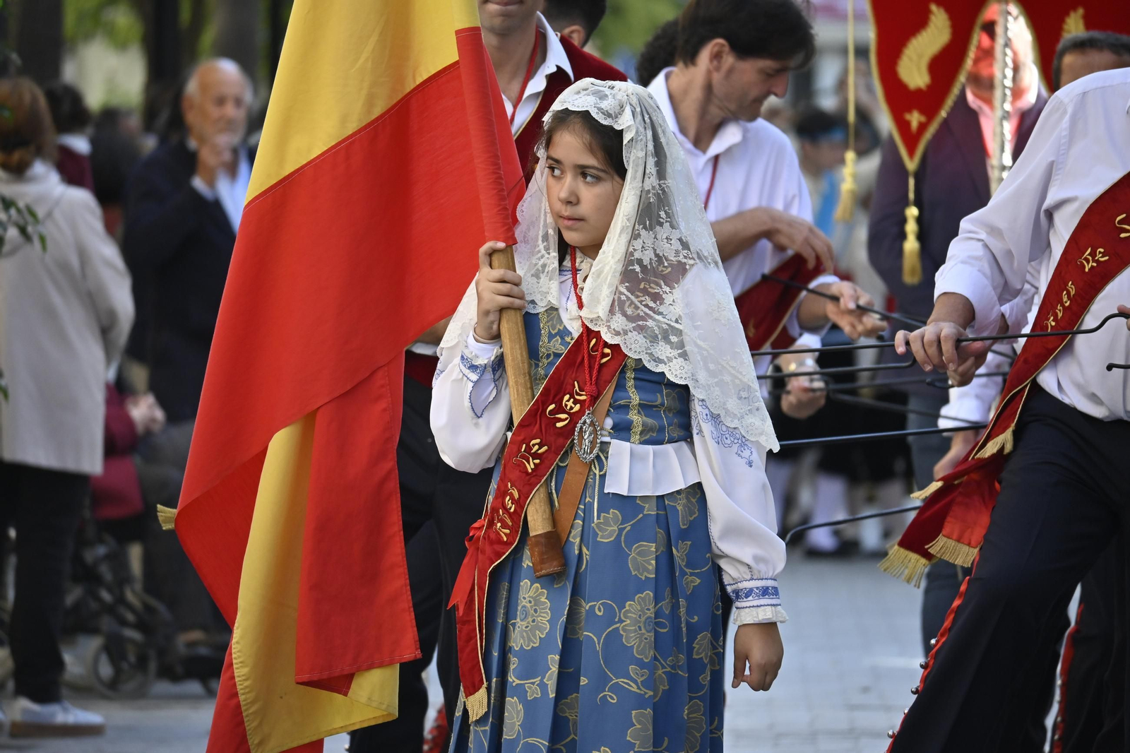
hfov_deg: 5.5
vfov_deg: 3.7
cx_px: 565
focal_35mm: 375
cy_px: 376
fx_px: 11768
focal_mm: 250
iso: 800
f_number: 6.3
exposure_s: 1/500
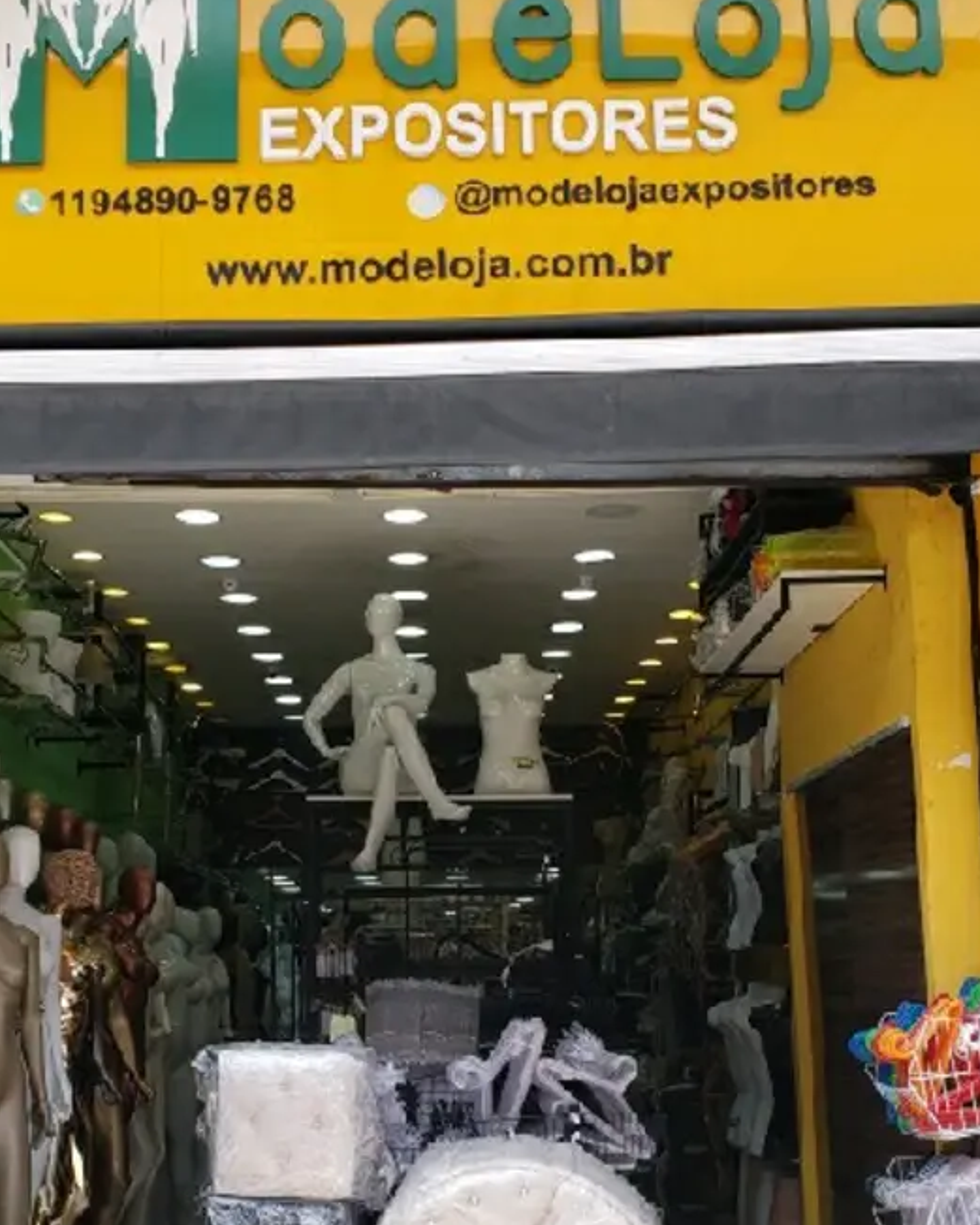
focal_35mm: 45
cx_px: 401
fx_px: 1631
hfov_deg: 33.4
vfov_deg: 41.1
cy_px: 700
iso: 50
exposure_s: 1/400
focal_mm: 4.3
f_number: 2.4
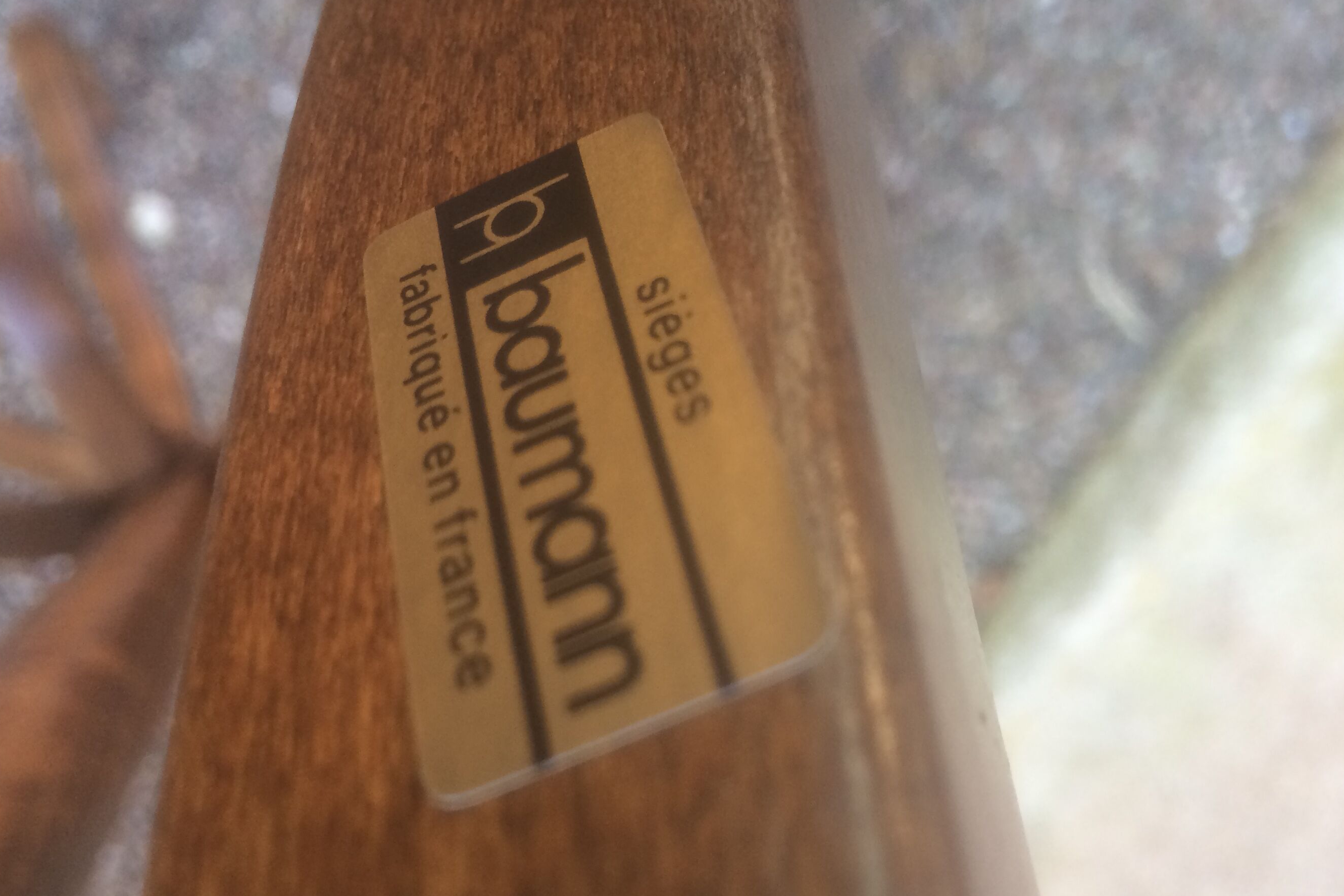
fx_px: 1381
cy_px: 484
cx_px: 623
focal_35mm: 37
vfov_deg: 35.9
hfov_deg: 51.8
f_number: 2.2
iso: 40
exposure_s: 1/33
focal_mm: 4.15
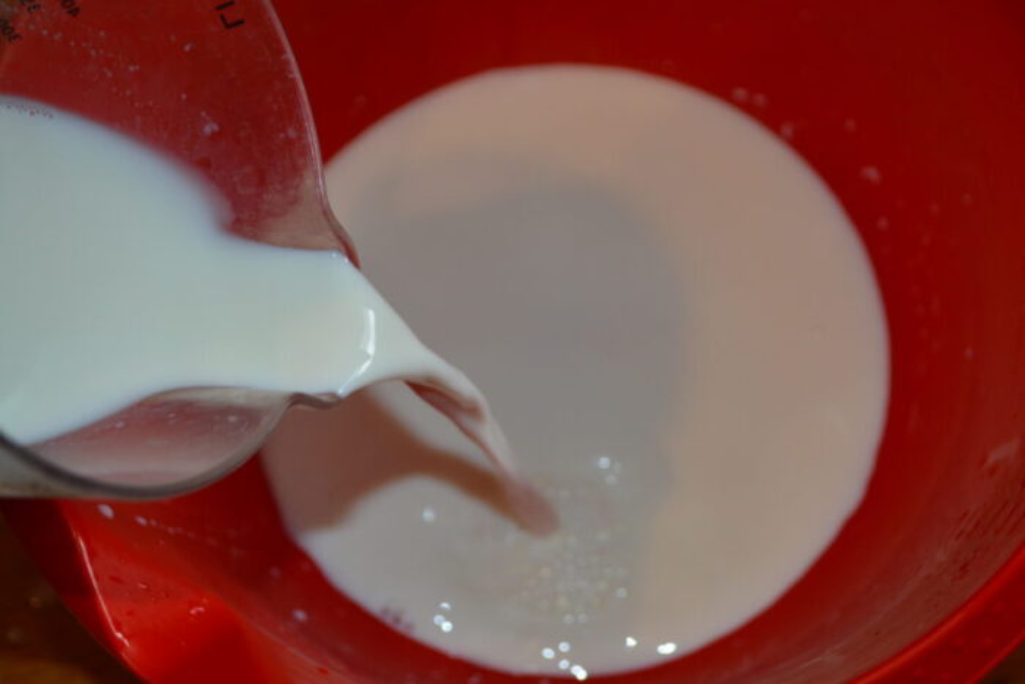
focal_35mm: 60
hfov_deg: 33.4
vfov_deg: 22.6
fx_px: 1709
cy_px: 342
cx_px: 512
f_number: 5.3
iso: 400
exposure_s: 1/60
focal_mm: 40
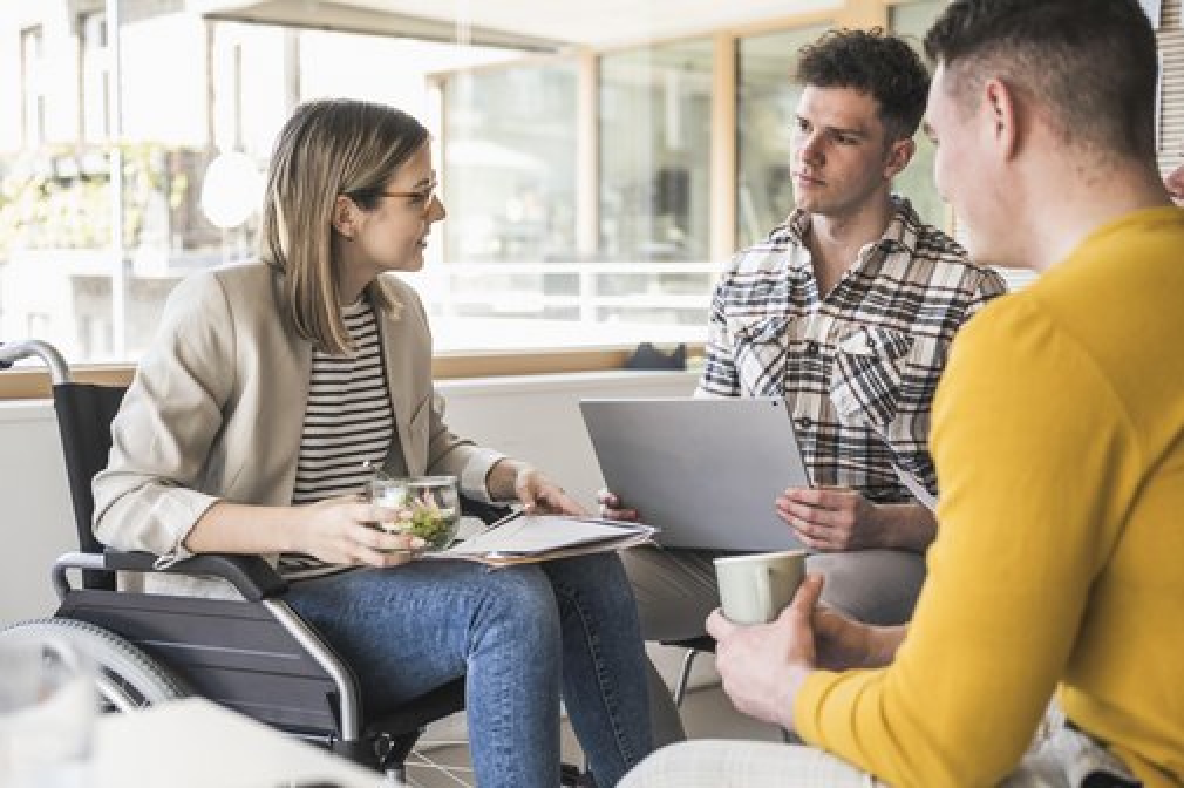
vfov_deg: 28.6
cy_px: 394
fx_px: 1545
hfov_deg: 41.9
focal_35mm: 47
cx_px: 592
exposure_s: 1/250
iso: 400
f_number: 2.8
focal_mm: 47
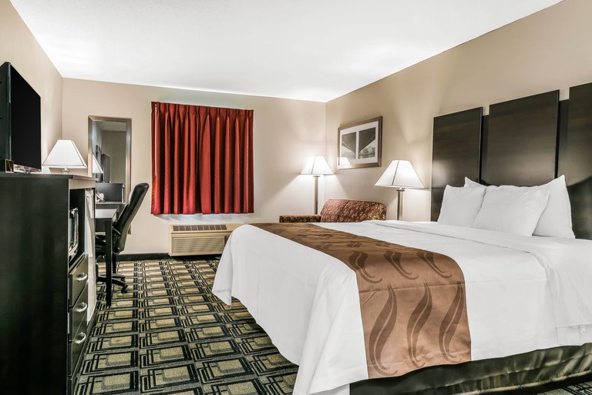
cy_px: 196
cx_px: 294
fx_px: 411
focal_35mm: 25
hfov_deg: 71.5
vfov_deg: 51.3
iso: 400
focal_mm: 24
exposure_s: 1/3
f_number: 13
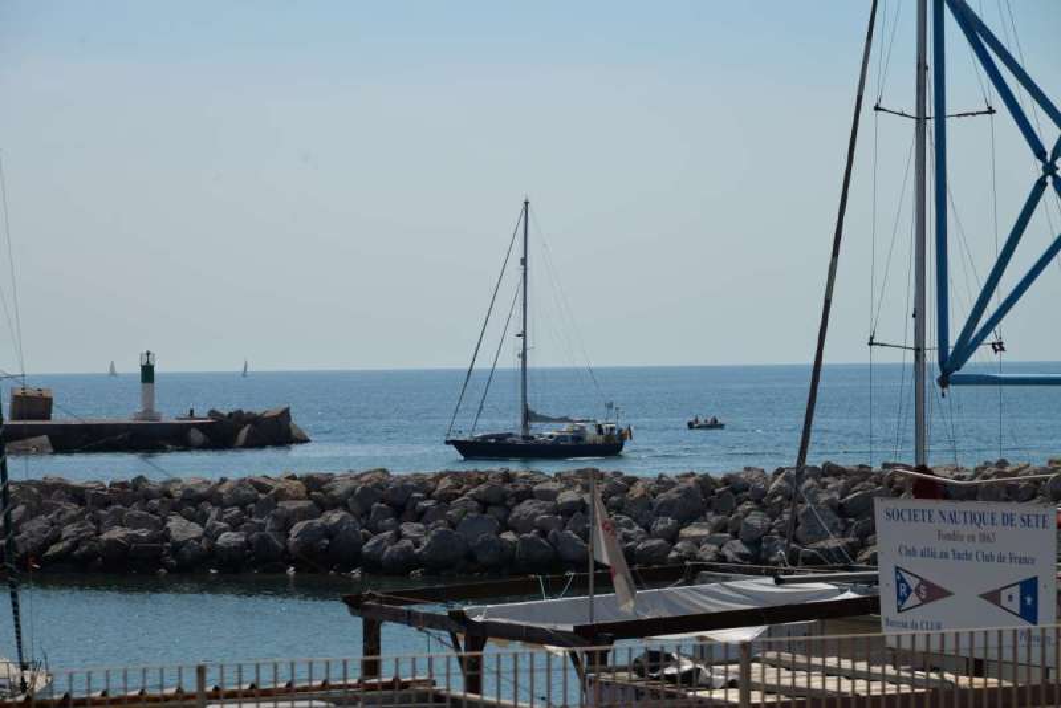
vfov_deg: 11.4
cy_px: 354
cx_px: 530
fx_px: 3538
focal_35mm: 120
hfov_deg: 17.1
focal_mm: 120
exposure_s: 1/250
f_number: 8
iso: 110
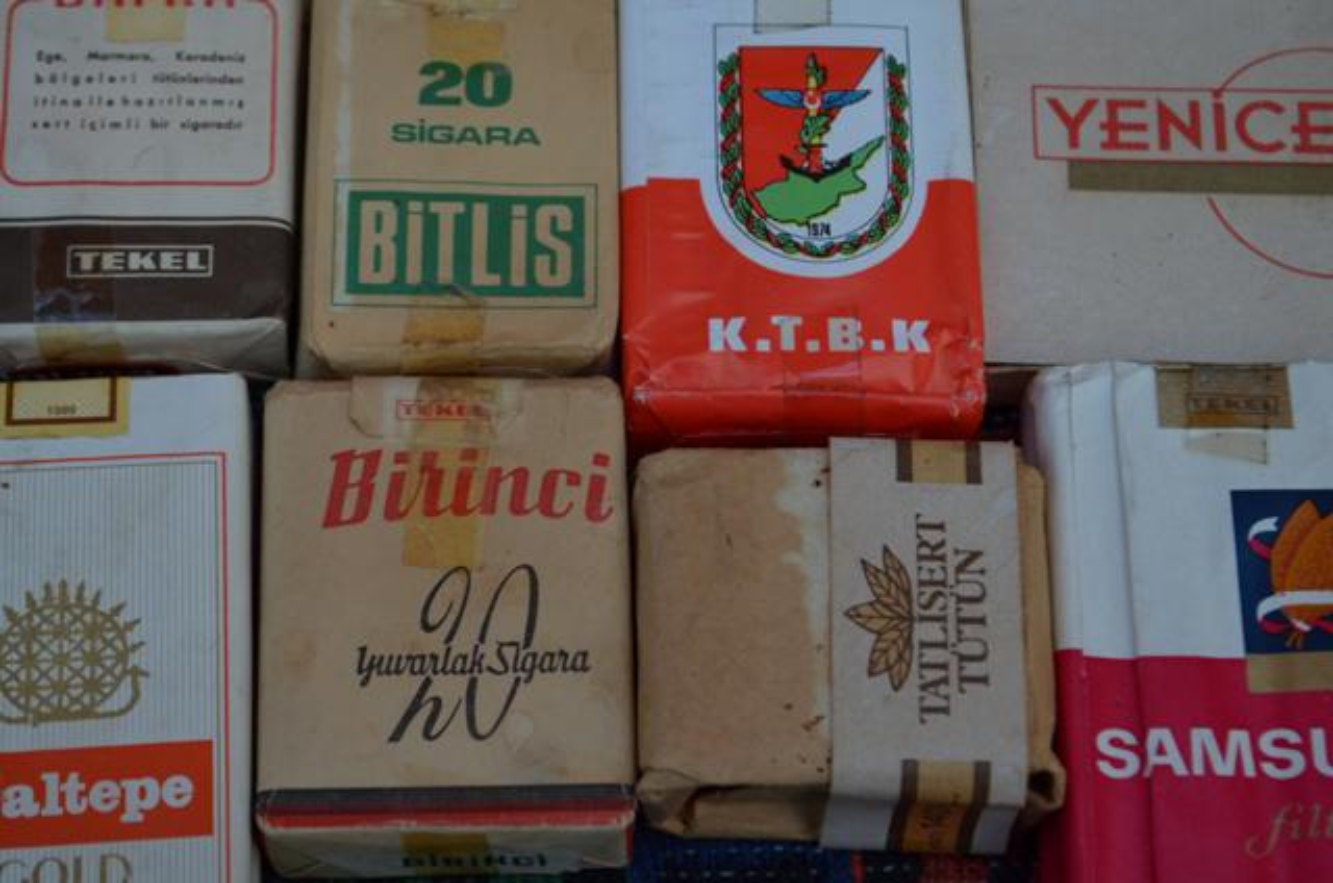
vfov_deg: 17.4
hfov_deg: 26.0
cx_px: 666
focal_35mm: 78
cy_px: 442
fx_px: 2882
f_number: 5.6
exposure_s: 1/60
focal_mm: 52
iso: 800
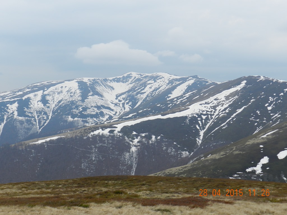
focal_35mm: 53
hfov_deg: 36.2
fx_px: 439
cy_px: 108
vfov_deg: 27.5
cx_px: 144
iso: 160
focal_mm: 9.4
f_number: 4.4
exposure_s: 1/640
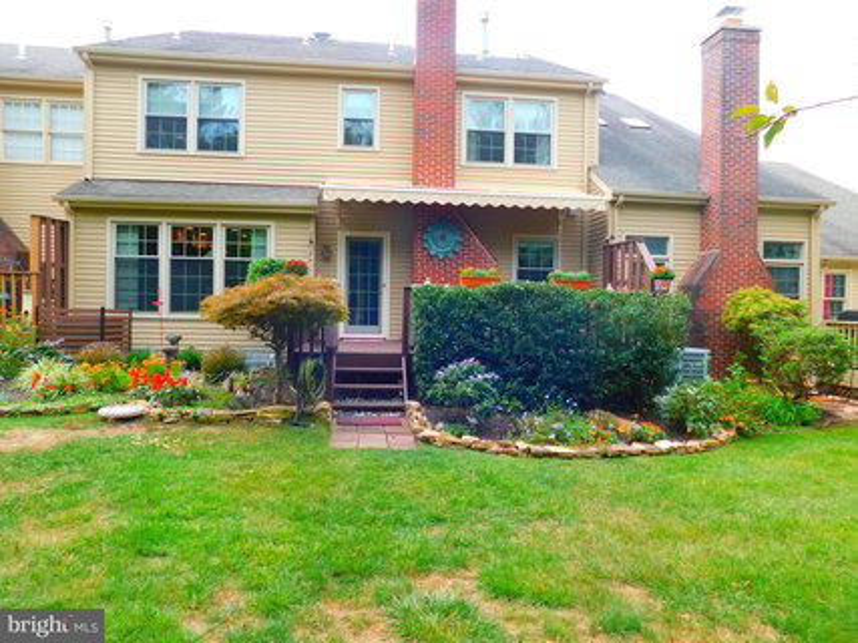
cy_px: 322
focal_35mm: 23
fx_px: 570
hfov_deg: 73.9
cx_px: 429
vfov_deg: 58.9
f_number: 3
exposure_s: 1/320
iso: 125
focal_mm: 4
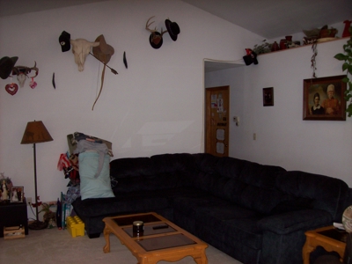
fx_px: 366
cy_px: 132
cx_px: 176
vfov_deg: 39.7
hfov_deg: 51.4
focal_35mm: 36
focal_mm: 6
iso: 80
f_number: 2.7
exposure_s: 1/64
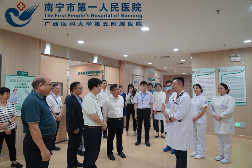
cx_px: 126
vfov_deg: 53.1
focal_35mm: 24
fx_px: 168
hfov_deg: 73.7
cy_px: 84
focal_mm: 24
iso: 2000
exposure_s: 1/160
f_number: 4
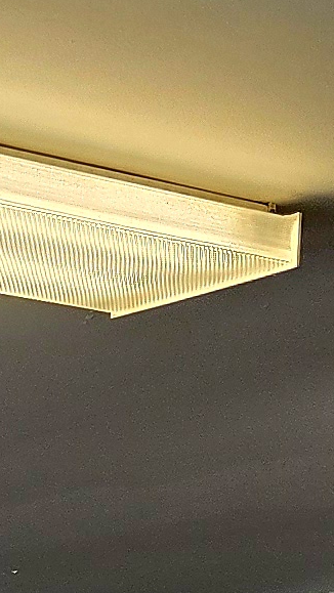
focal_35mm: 173
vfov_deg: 10.4
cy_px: 1519
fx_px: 2722
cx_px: -1117
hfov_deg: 5.7
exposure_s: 1/120
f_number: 1.7
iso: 80
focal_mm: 6.3
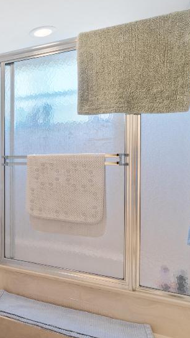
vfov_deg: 60.5
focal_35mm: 32
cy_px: 161
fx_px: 290
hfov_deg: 28.3
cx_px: -70
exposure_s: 1/13
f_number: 6.3
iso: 320
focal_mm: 14.6
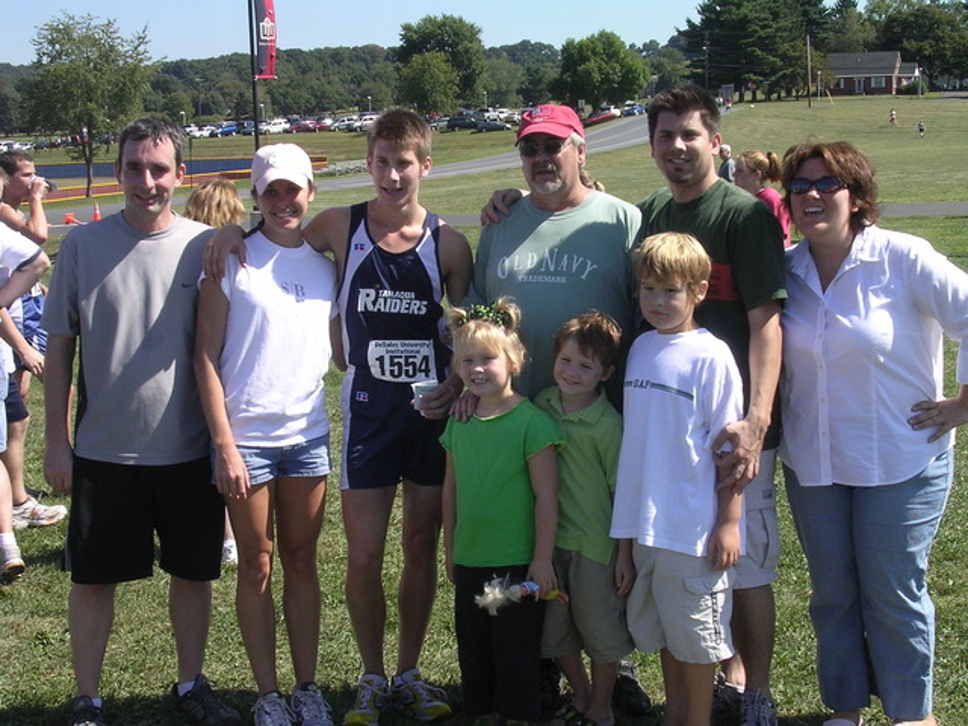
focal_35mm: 56
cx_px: 484
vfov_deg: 26.1
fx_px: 1566
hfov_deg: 34.3
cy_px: 363
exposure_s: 1/176
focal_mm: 8.5
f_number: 6.6
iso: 100
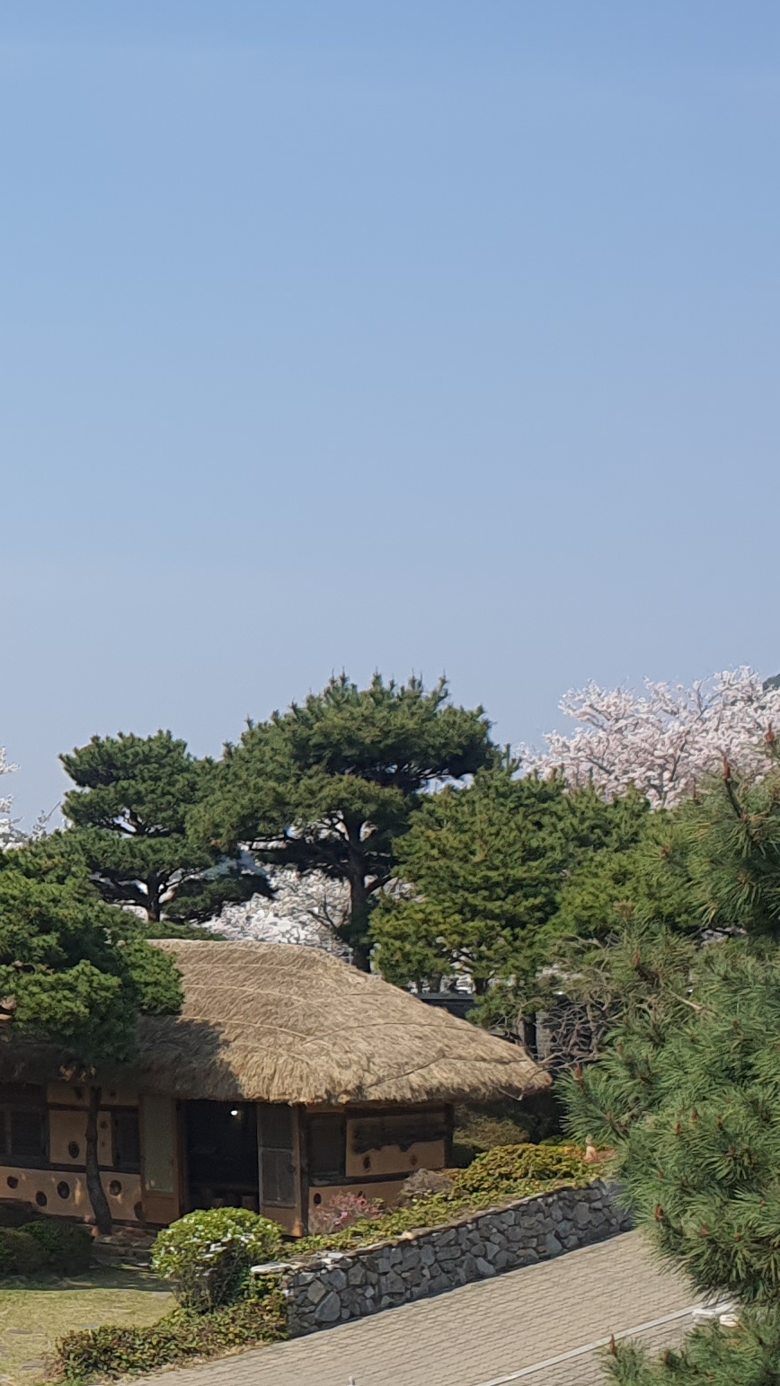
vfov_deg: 28.6
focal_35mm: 74
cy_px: 730
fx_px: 2721
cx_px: -528
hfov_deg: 14.7
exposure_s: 1/1844
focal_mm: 4.3
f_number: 2.4
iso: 50
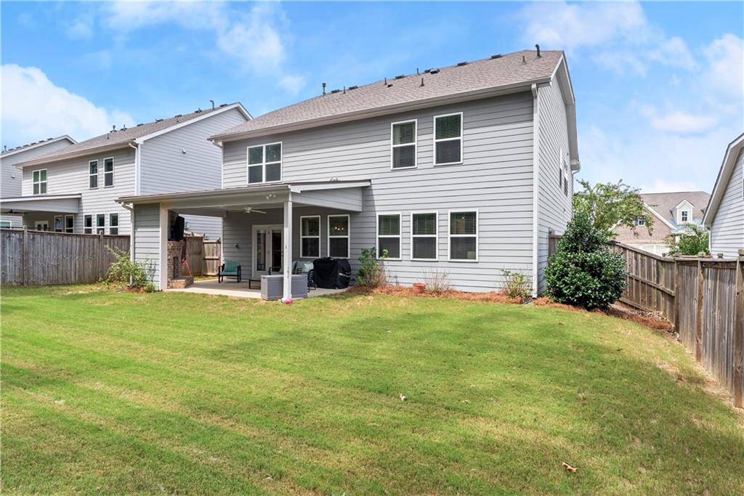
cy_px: 248
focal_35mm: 20
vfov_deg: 63.2
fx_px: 403
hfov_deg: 85.4
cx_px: 372
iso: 640
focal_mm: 19.5
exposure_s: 1/500
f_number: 10
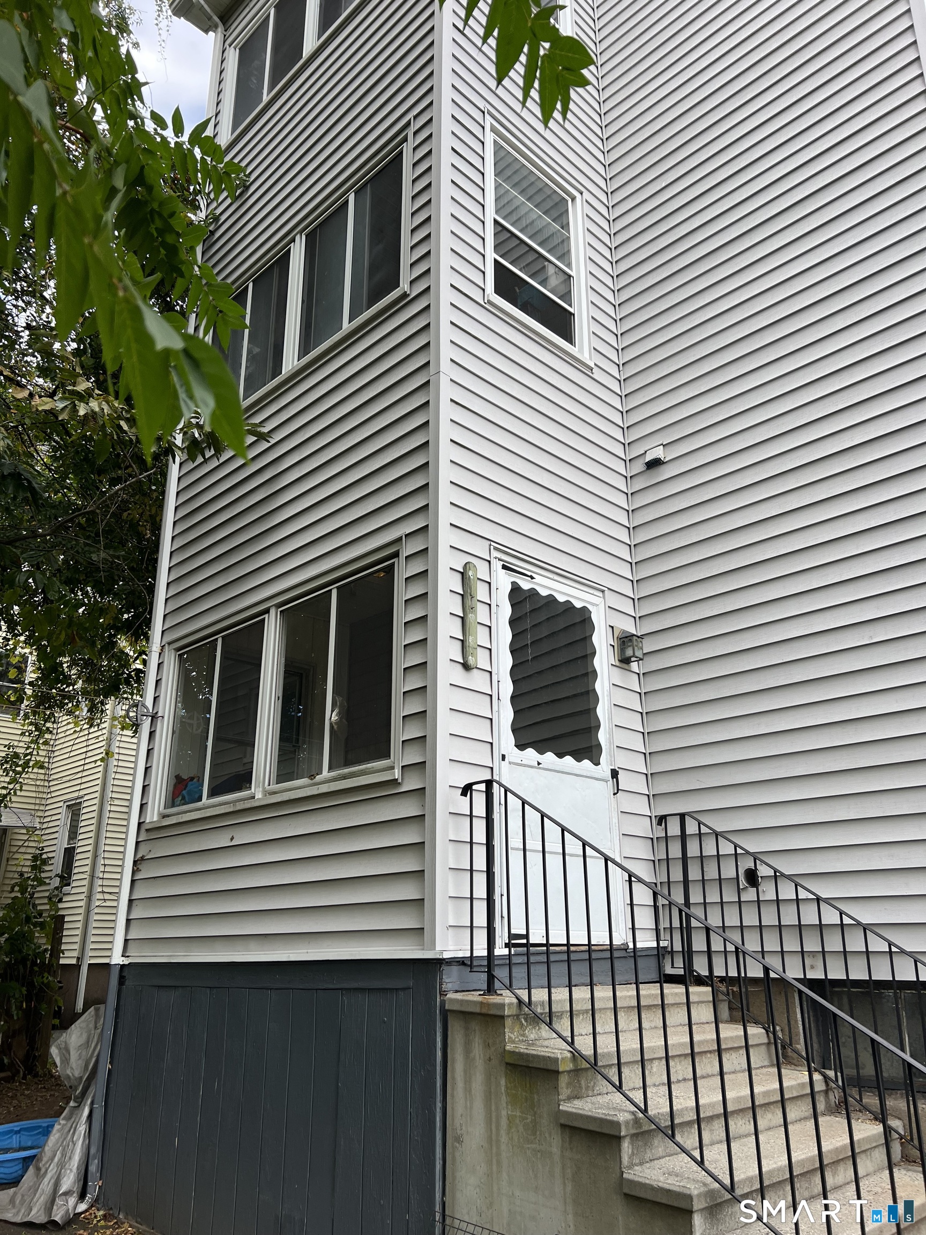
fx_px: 927
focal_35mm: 26
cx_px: 463
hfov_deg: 53.1
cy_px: 618
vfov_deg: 67.3
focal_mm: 5.7
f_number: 1.5
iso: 50
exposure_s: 1/853
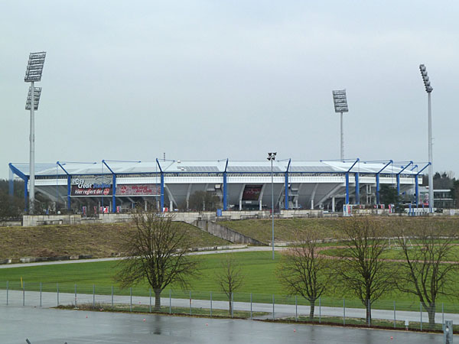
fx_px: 1101
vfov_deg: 17.8
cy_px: 172
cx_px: 230
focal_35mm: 83
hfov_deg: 23.6
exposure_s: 1/320
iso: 125
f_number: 4.2
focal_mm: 13.7
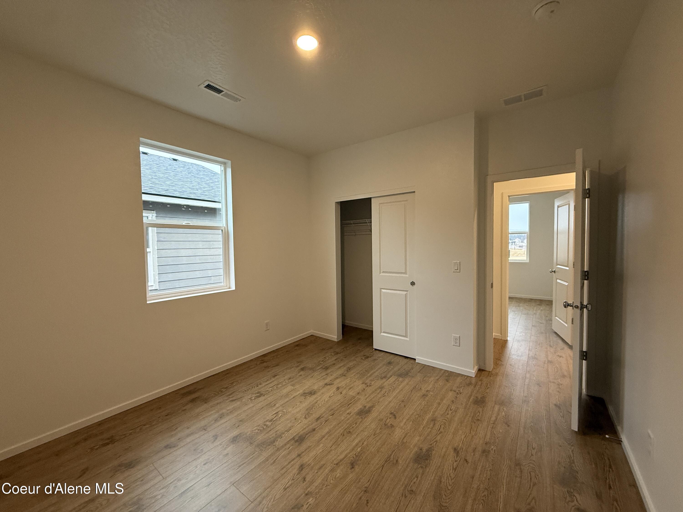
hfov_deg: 102.1
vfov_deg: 85.7
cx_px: 342
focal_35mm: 14
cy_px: 256
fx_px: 276
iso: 320
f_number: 2.2
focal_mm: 2.22
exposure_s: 1/120
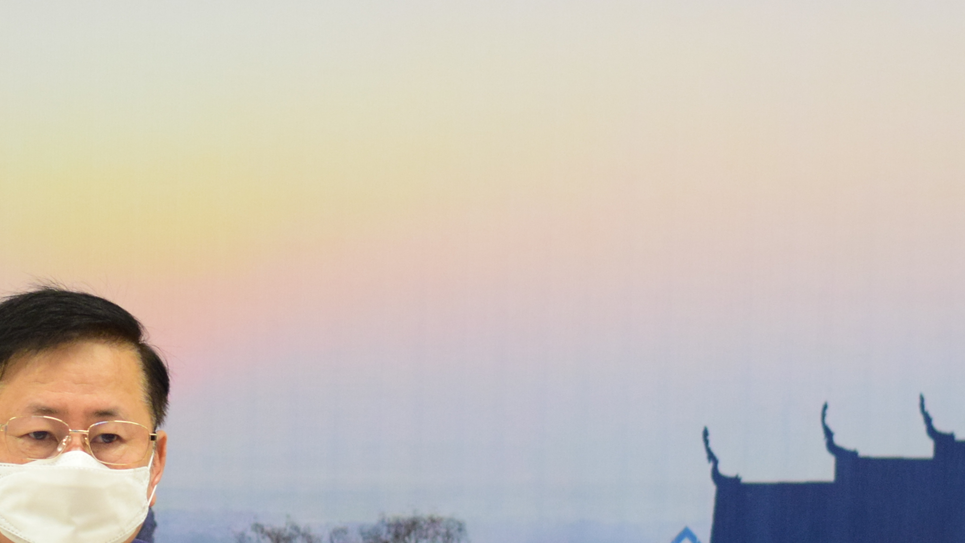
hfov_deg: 12.4
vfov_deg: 7.0
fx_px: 4401
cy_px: 427
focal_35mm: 172
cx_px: 95
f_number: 2.8
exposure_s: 1/200
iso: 1250
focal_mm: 50
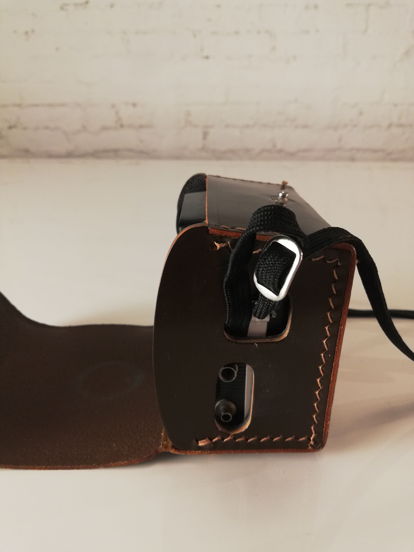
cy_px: 276
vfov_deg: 67.3
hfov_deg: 53.1
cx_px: 207
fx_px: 415
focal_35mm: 26
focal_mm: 3.81
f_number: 2.2
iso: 200
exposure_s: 1/50
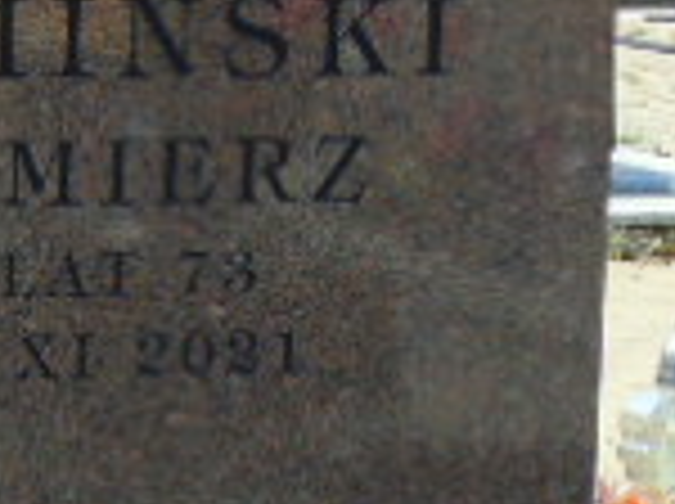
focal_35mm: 231
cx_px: -180
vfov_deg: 6.4
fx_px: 4497
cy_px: 558
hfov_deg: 8.5
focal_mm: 9.6
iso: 80
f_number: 4.3
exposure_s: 1/320
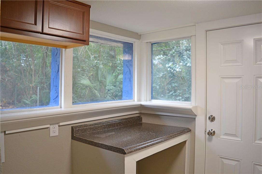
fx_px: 196
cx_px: 131
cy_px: 87
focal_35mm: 27
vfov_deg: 47.9
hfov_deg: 67.4
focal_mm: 18
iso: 400
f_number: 4.5
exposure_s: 1/80
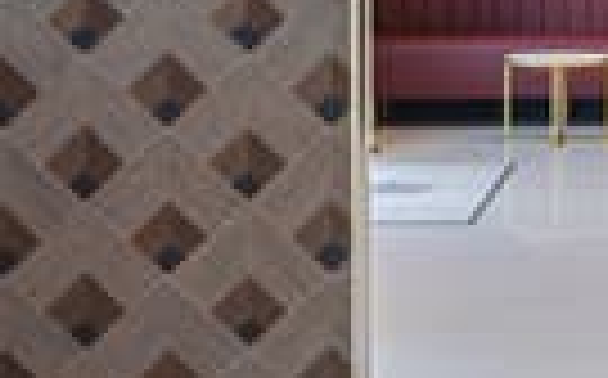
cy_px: -70
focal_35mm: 132
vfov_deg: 9.8
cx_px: 802
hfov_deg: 15.1
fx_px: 2185
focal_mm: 35
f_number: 9
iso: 100
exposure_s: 1/3
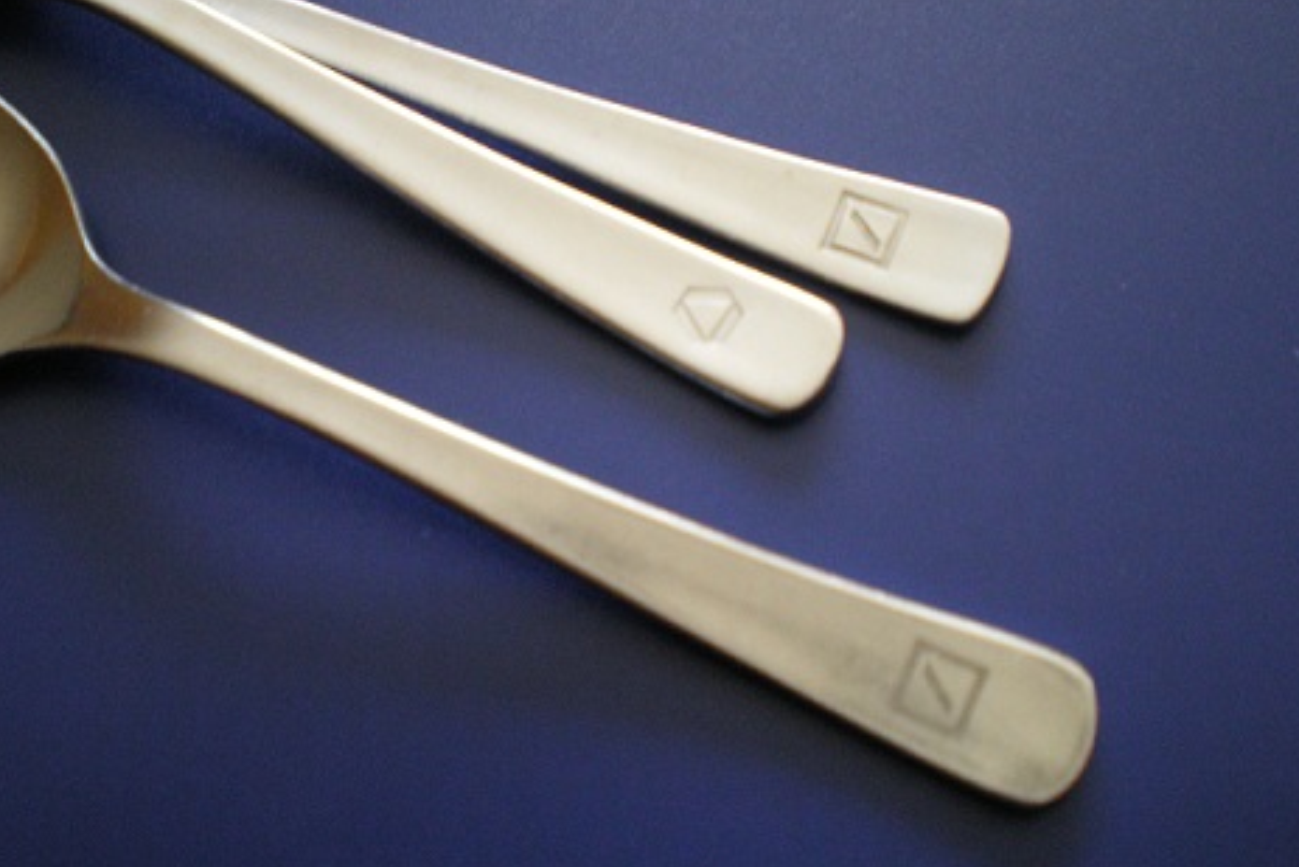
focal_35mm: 42
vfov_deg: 31.9
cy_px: 375
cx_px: 617
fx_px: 1516
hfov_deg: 46.4
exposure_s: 1/25
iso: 400
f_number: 3.1
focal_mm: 6.3
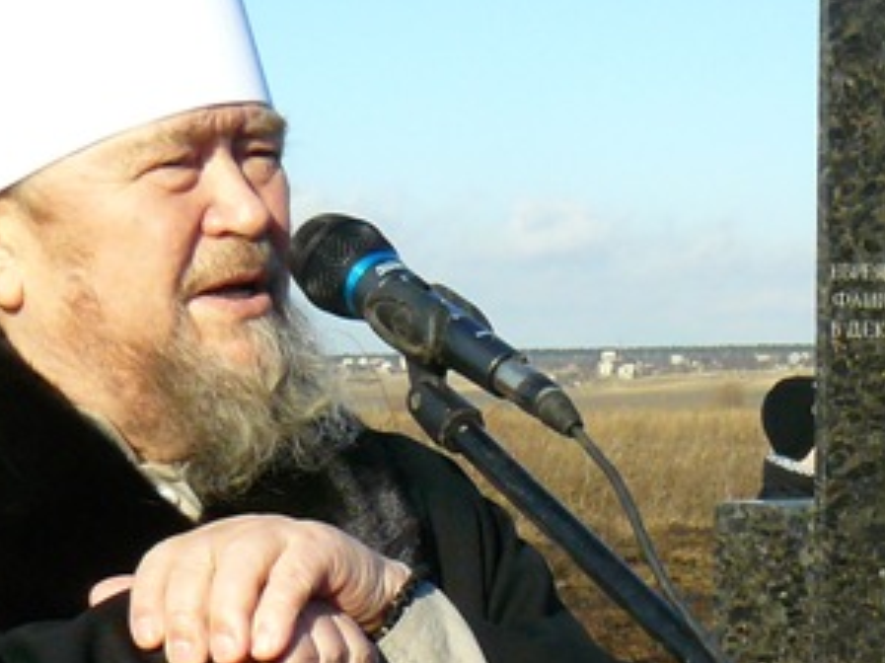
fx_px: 1968
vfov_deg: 19.0
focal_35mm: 77
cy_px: 506
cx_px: 764
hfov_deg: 24.7
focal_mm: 6
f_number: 6.3
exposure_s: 1/400
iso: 200
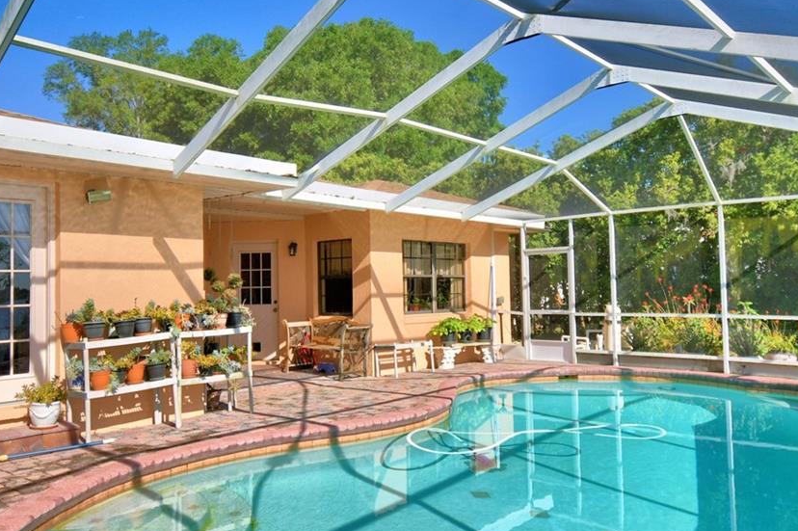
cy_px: 256
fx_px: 642
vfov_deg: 44.9
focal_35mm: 29
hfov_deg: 63.7
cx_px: 406
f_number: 4.5
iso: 100
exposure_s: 1/1000
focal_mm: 10
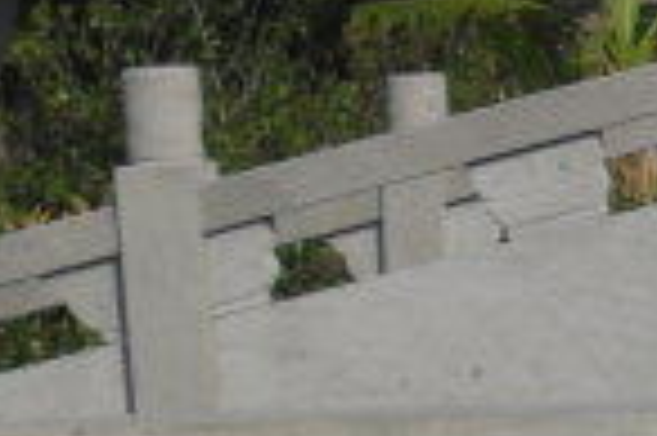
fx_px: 3135
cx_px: 1174
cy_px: 780
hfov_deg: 11.2
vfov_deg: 7.7
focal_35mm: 172
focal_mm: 6.3
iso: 100
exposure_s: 1/350
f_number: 8.4
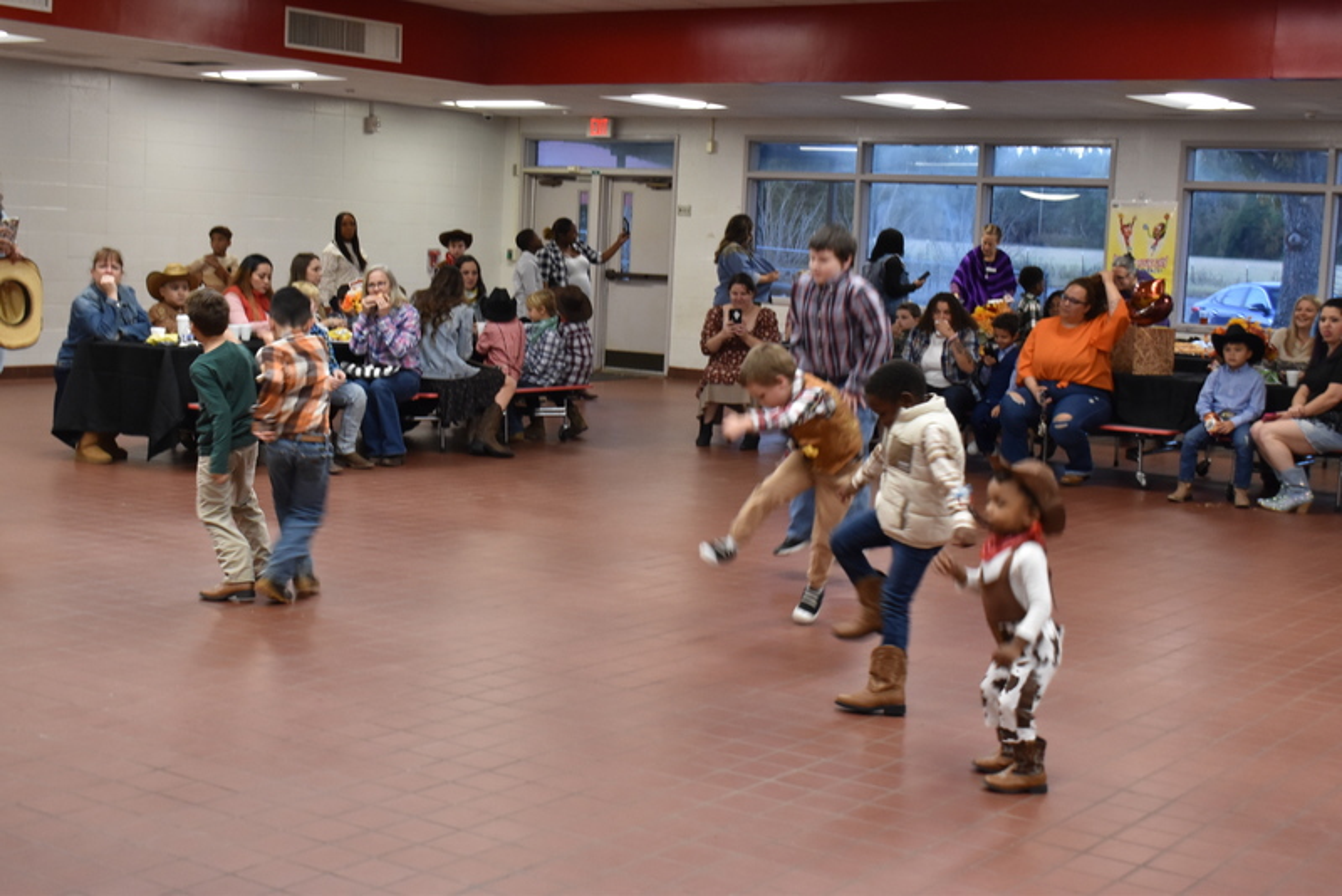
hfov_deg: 37.8
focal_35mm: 52
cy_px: 448
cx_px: 671
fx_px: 1958
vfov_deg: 25.8
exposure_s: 1/60
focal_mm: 35
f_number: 7.1
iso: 1250
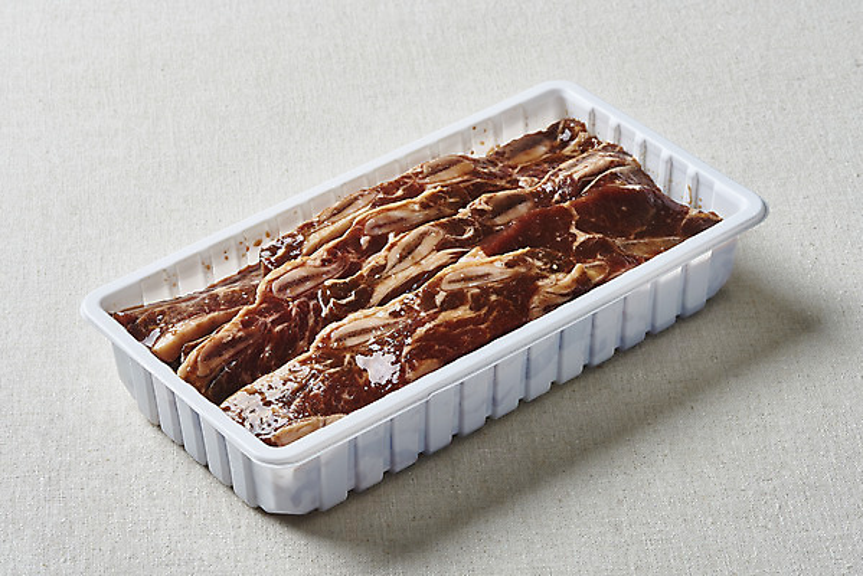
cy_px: 288
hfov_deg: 19.4
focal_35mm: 105
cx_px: 432
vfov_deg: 13.1
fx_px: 2518
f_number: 20
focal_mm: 105
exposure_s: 1/125
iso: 100
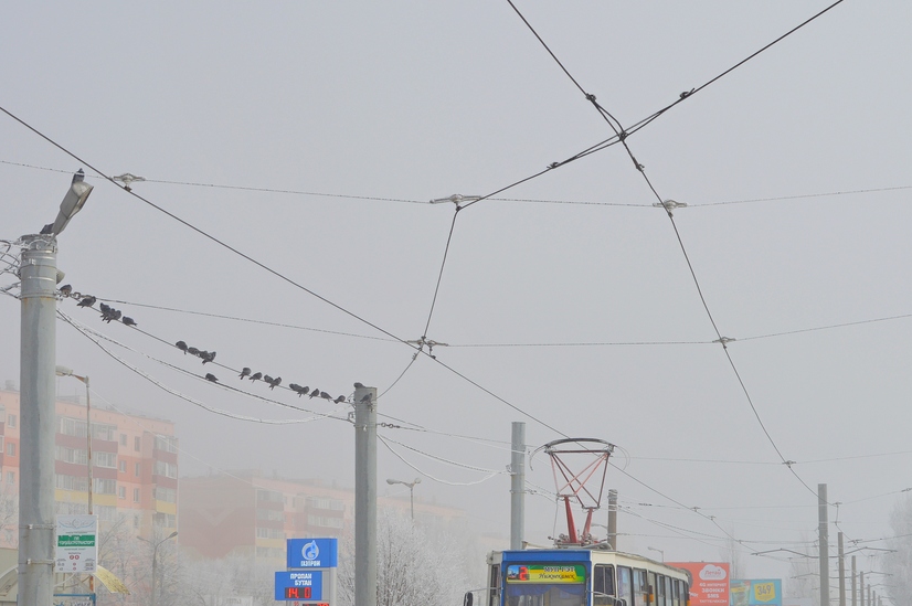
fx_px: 2101
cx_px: 492
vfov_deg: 16.4
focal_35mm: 83
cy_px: 389
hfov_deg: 24.5
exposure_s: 1/320
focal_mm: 38
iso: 100
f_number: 9
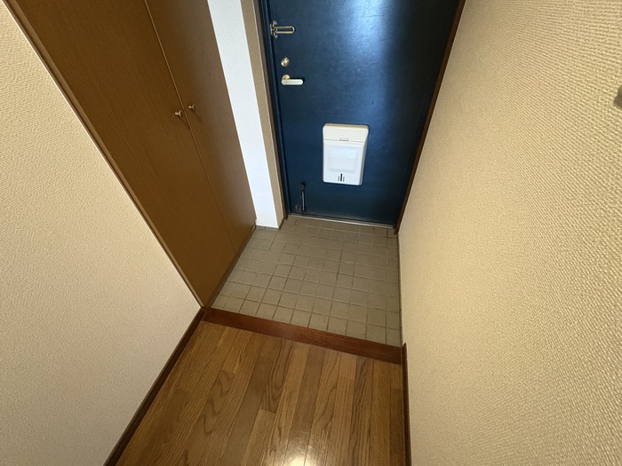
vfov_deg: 85.7
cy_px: 233
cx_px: 311
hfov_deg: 102.1
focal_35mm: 14
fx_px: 252
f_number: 2.2
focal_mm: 2.22
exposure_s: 1/30
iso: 800
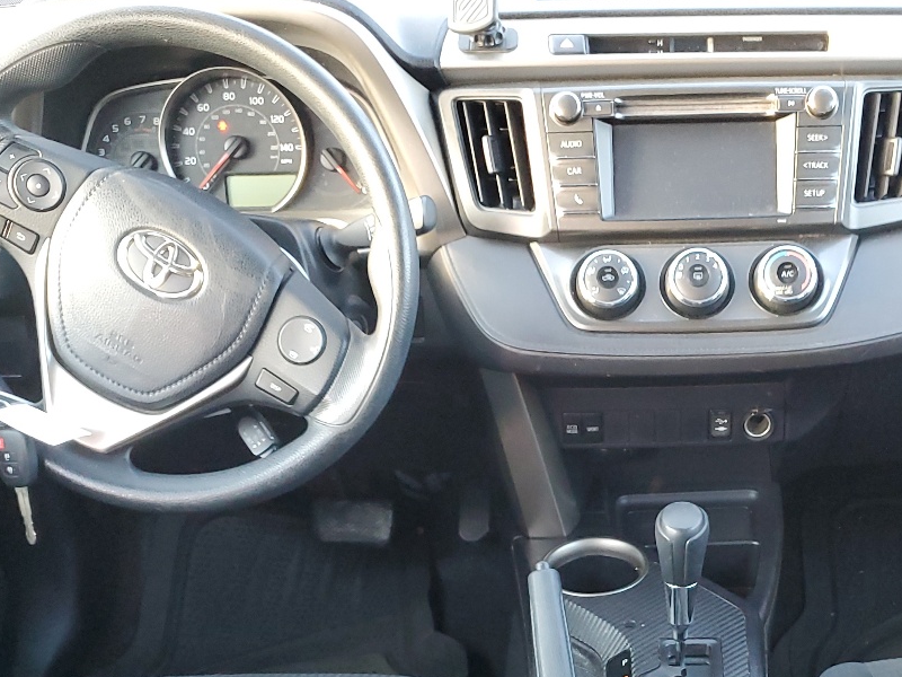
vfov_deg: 26.7
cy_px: 656
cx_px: 639
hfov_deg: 36.2
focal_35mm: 52
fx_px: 1355
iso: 191
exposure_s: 1/60.2
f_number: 1.5
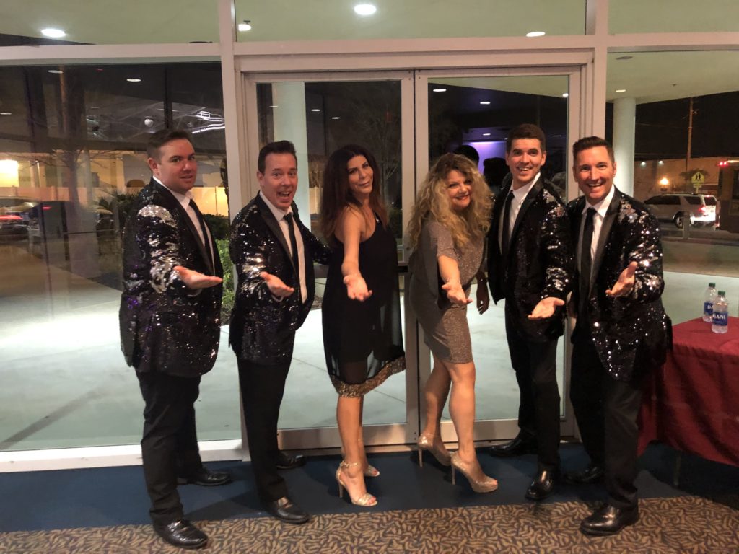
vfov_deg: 49.7
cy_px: 277
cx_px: 370
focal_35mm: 28
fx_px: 598
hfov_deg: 63.4
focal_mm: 3.99
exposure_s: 1/4
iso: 125
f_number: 1.8
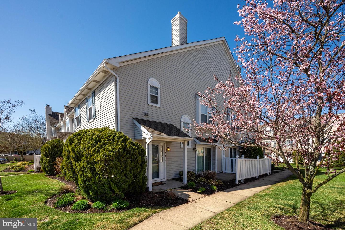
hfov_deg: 104.3
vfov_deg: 81.2
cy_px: 115
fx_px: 134
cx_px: 172
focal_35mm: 14
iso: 200
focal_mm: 14
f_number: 8
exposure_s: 1/500
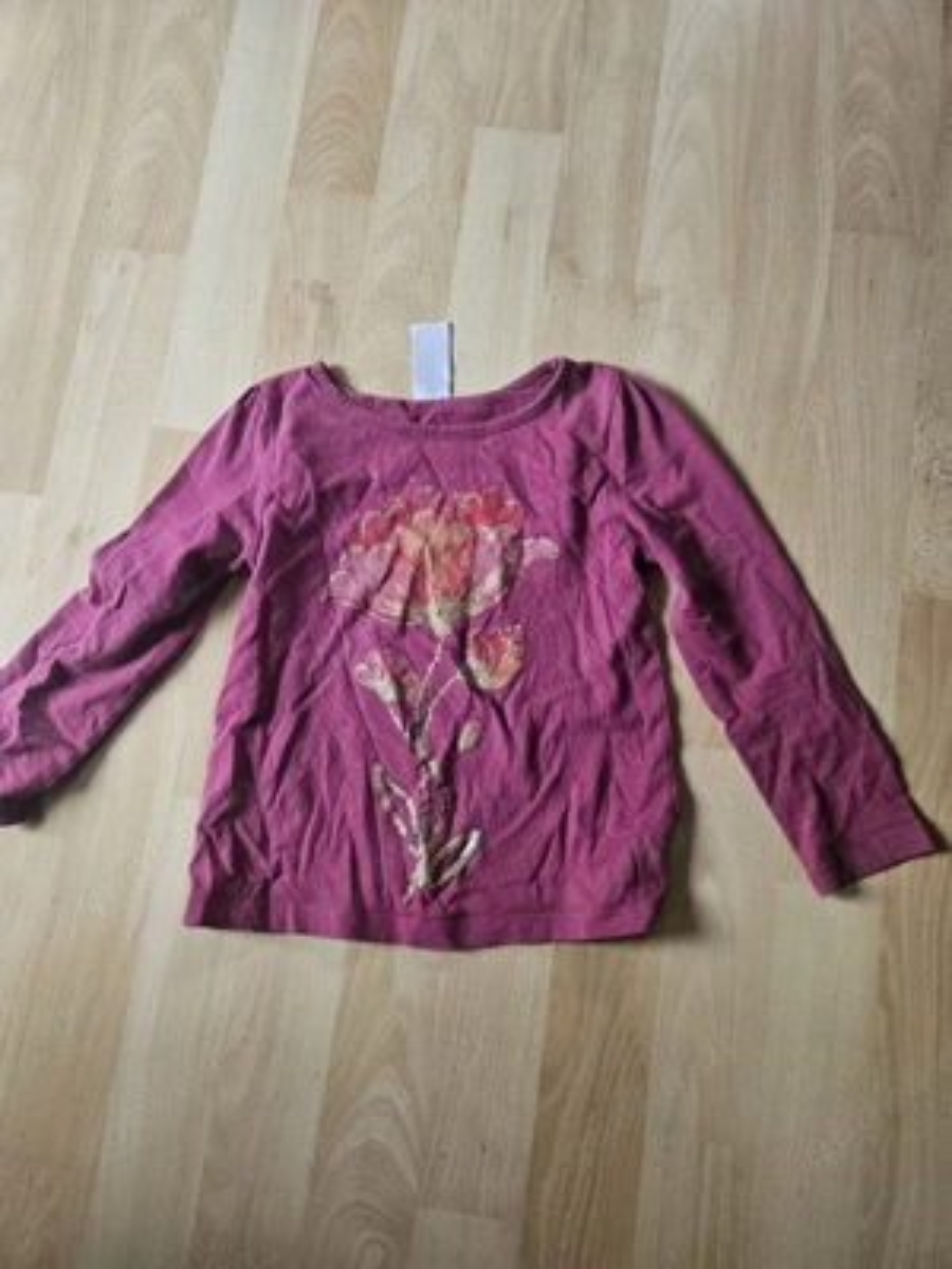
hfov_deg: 58.9
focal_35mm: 23
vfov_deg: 73.9
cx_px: 476
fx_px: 843
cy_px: 634
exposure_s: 1/101
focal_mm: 5.4
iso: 400
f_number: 1.8
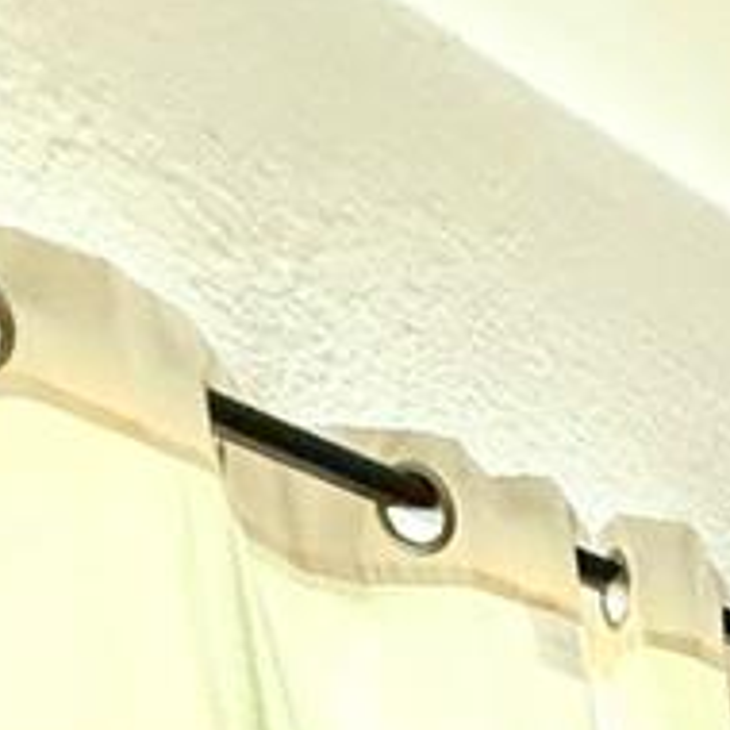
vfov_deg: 12.1
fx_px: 1861
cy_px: 2102
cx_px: 1433
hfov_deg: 16.9
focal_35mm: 78
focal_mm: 2.22
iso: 400
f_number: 2.2
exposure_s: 1/75
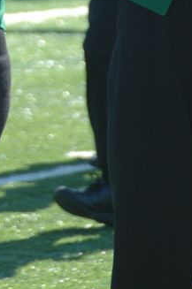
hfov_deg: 1.5
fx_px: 7543
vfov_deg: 2.2
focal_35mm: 940
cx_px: -75
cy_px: -20
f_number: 5.6
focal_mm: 200
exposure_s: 1/320
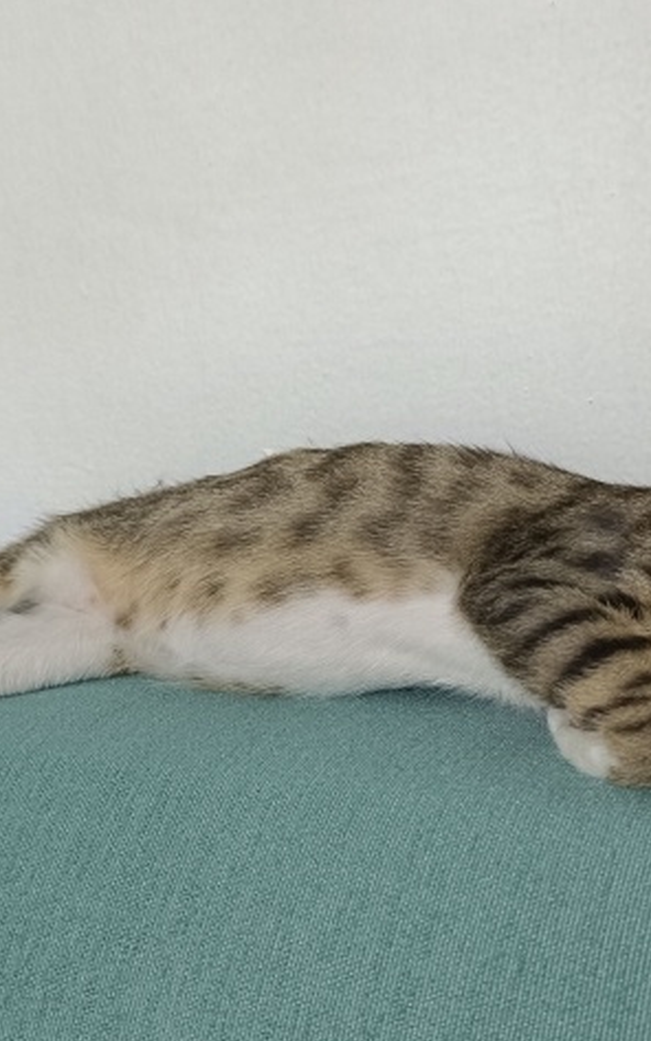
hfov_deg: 29.7
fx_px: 1220
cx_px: 422
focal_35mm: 43
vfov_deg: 46.0
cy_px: 612
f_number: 1.88
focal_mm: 5.59
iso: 799
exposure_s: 1/25
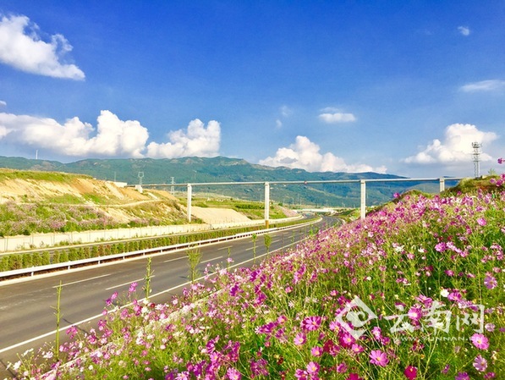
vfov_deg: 48.3
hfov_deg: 61.6
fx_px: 423
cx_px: 252
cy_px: 190
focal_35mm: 29
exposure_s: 1/1980
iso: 32
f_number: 2.2
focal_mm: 4.15
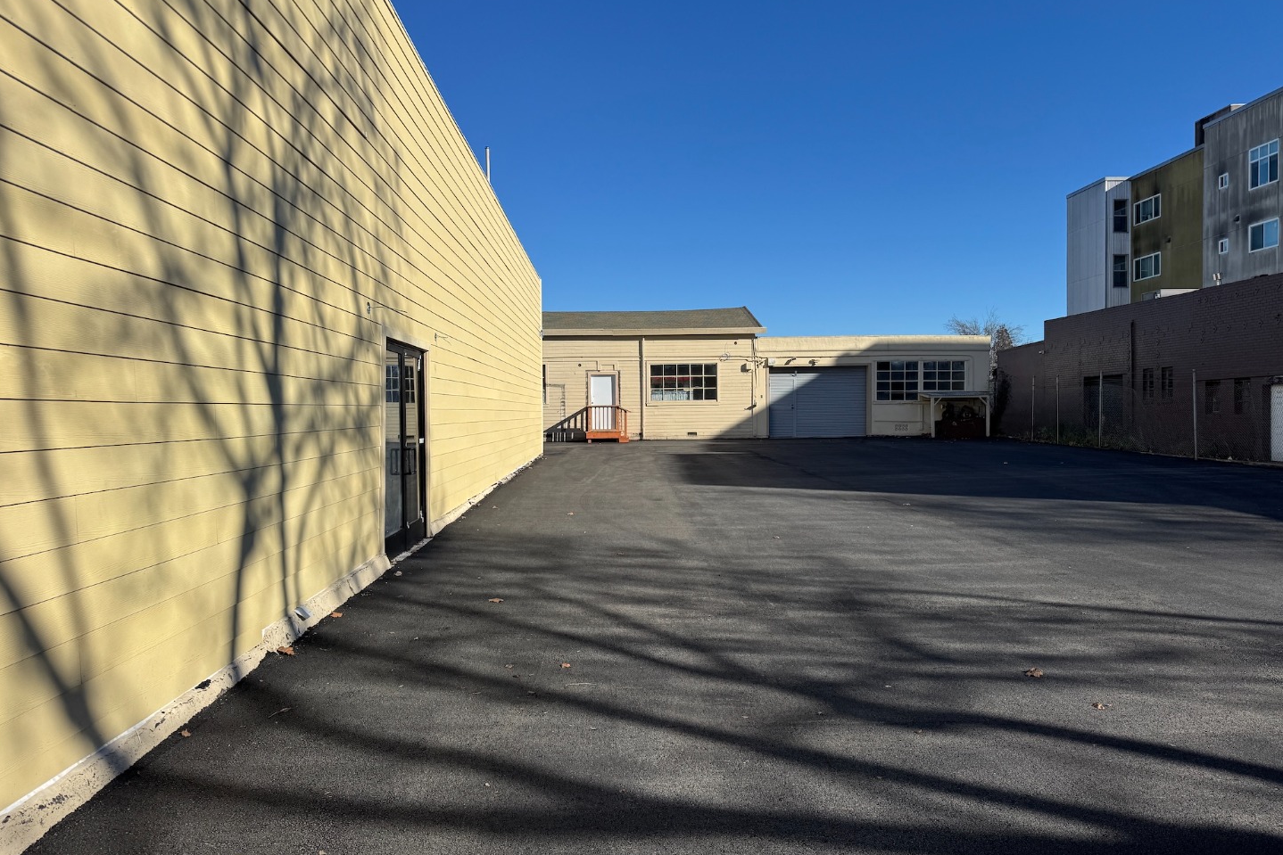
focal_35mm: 25
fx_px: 891
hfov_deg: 71.5
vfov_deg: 51.3
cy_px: 429
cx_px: 642
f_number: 1.78
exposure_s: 1/7092
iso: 80
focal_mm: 6.76
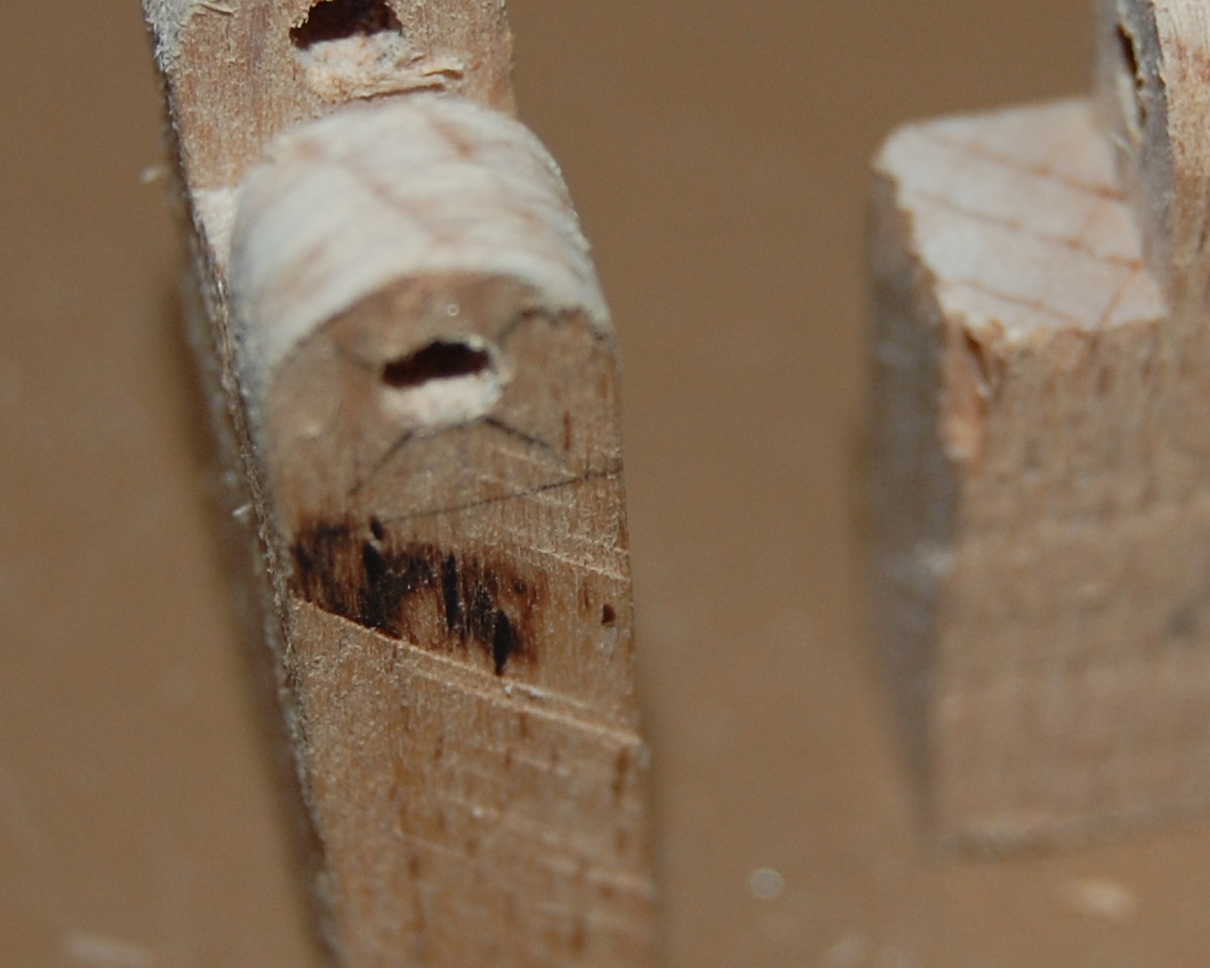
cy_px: 363
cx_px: 799
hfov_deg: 12.5
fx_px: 5514
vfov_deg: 10.0
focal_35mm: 154
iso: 320
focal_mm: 38
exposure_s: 1/60
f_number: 5
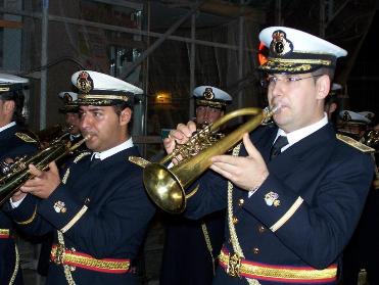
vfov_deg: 19.7
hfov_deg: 26.0
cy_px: 142
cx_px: 190
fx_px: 822
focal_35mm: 75
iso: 140
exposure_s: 1/80
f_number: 3.2
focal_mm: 12.4
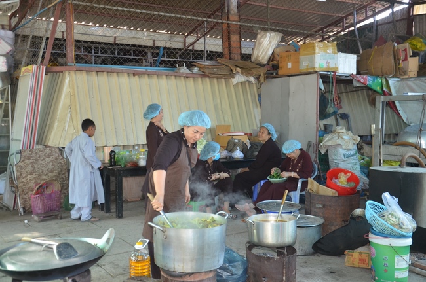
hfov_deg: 49.6
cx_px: 213
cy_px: 141
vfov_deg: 34.1
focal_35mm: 39
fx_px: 461
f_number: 4
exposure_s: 1/60
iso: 400
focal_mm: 26
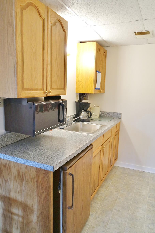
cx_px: 79
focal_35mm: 27
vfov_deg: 67.4
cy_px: 119
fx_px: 174
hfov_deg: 47.9
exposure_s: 1/30
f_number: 3.5
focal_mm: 9
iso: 800
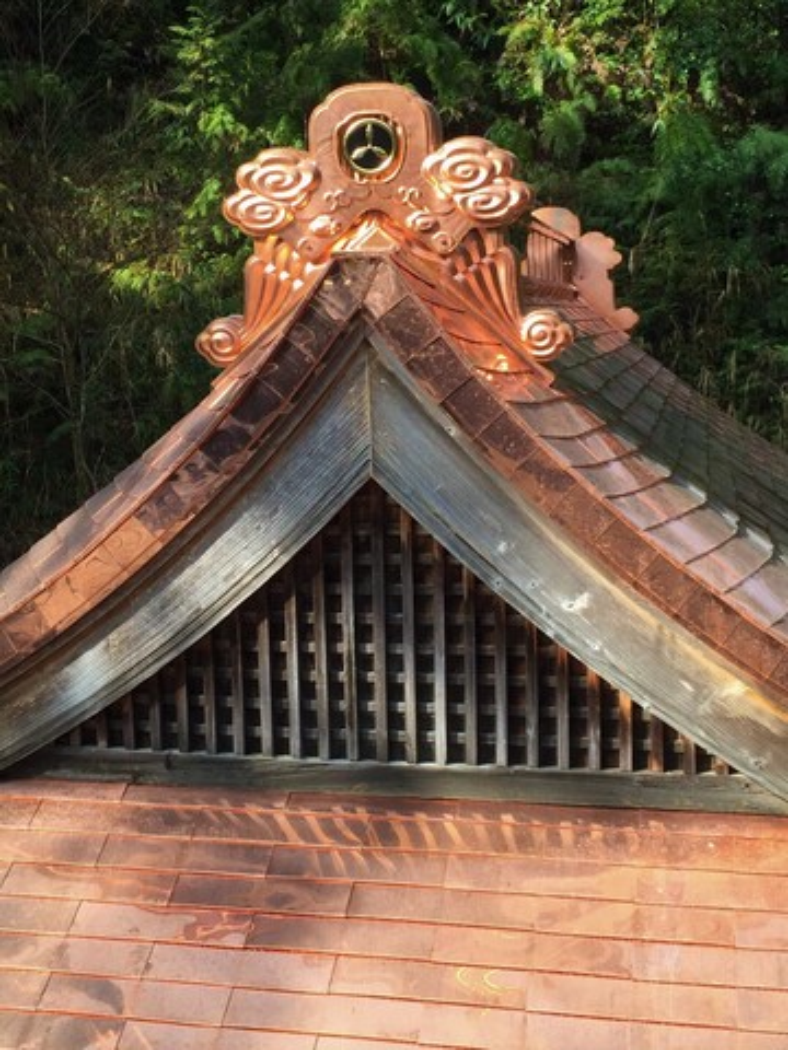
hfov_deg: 48.2
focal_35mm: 29
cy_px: 525
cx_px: 394
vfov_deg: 61.7
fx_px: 880
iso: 32
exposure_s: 1/449
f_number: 2.2
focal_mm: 4.15
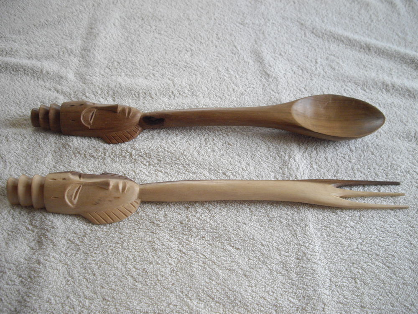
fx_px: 459
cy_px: 157
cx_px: 209
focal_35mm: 38
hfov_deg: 49.0
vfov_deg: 37.7
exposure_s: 1/60
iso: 200
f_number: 2.8
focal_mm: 7.9
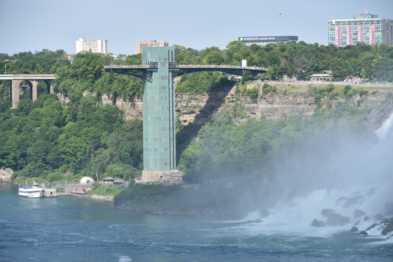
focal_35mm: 135
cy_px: 131
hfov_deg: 15.2
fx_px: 1474
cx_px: 196
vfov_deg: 10.2
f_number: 6.3
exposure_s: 1/320
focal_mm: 135
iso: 100
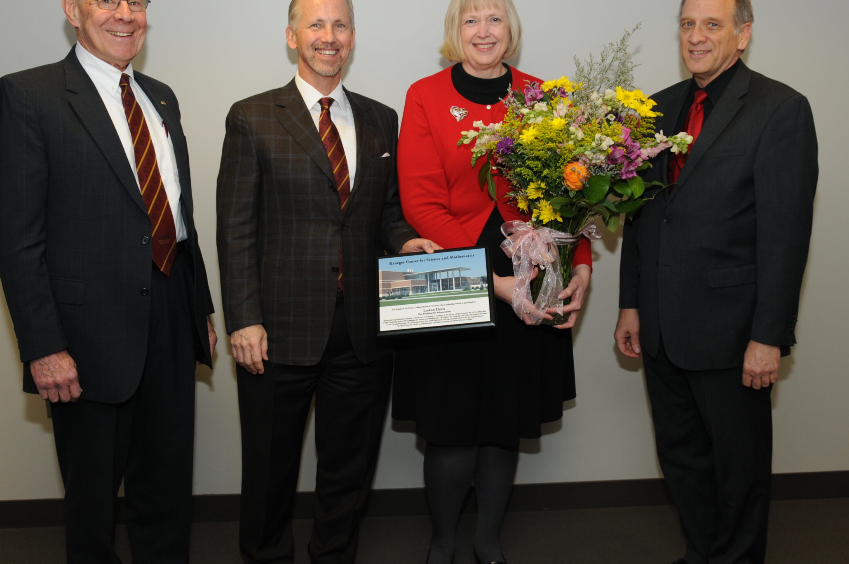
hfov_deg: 47.5
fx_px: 966
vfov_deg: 32.5
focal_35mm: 41
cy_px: 241
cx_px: 410
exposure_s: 1/60
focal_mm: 22
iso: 320
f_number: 5.6
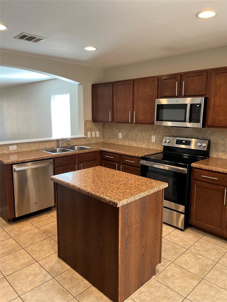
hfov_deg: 53.1
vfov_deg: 67.3
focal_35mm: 26
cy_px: 151
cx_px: 114
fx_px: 227
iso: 125
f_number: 1.6
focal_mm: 5.1
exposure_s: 1/60
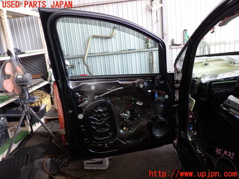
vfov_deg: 46.8
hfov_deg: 60.0
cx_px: 120
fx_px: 207
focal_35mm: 30
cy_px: 90
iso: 100
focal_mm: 5.4
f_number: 2.3
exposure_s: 1/60
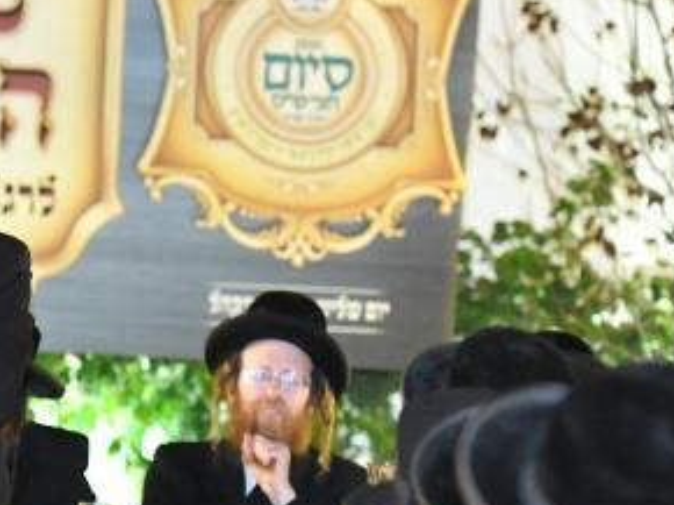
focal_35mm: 357
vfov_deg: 4.2
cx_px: -116
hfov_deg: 5.5
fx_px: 6945
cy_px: 404
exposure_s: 1/100
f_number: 3.5
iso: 4000
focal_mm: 105
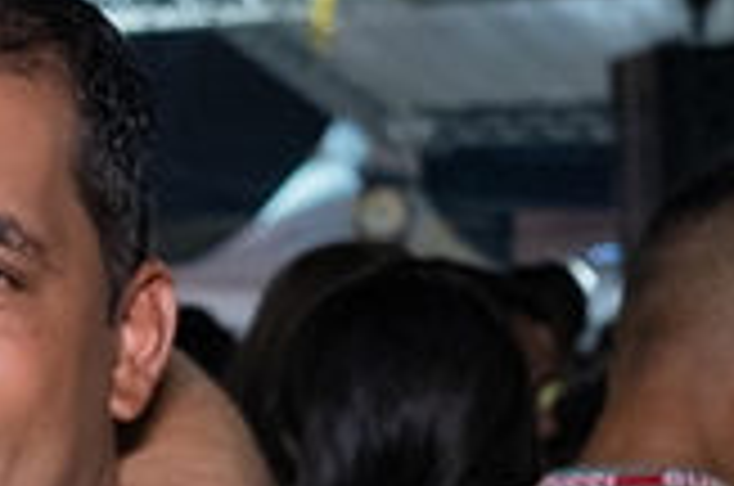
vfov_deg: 8.2
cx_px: -358
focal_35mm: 164
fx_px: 3337
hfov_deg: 12.0
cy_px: 670
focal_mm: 24
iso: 2500
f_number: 2.8
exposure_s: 1/400
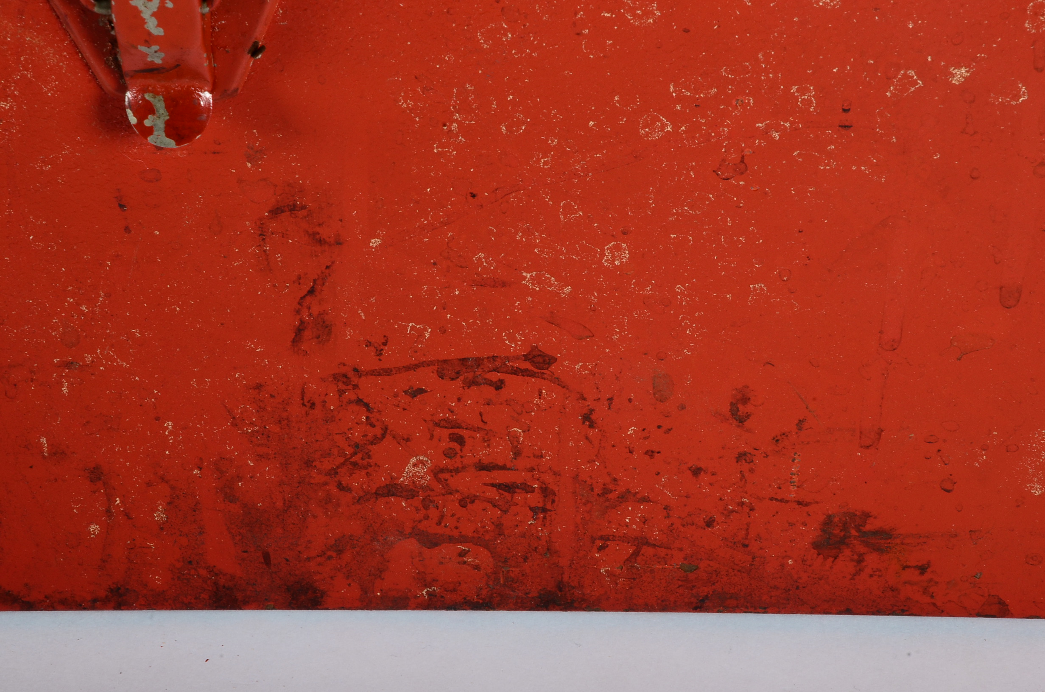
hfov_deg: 14.0
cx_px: 522
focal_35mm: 147
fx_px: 4258
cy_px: 346
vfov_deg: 9.3
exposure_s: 1/200
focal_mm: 98
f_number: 22
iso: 200
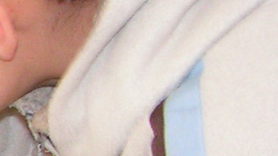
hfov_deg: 7.8
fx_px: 1881
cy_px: 232
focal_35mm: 255
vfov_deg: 4.7
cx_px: -402
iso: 200
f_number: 3.2
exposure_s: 1/40
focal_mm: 7.4
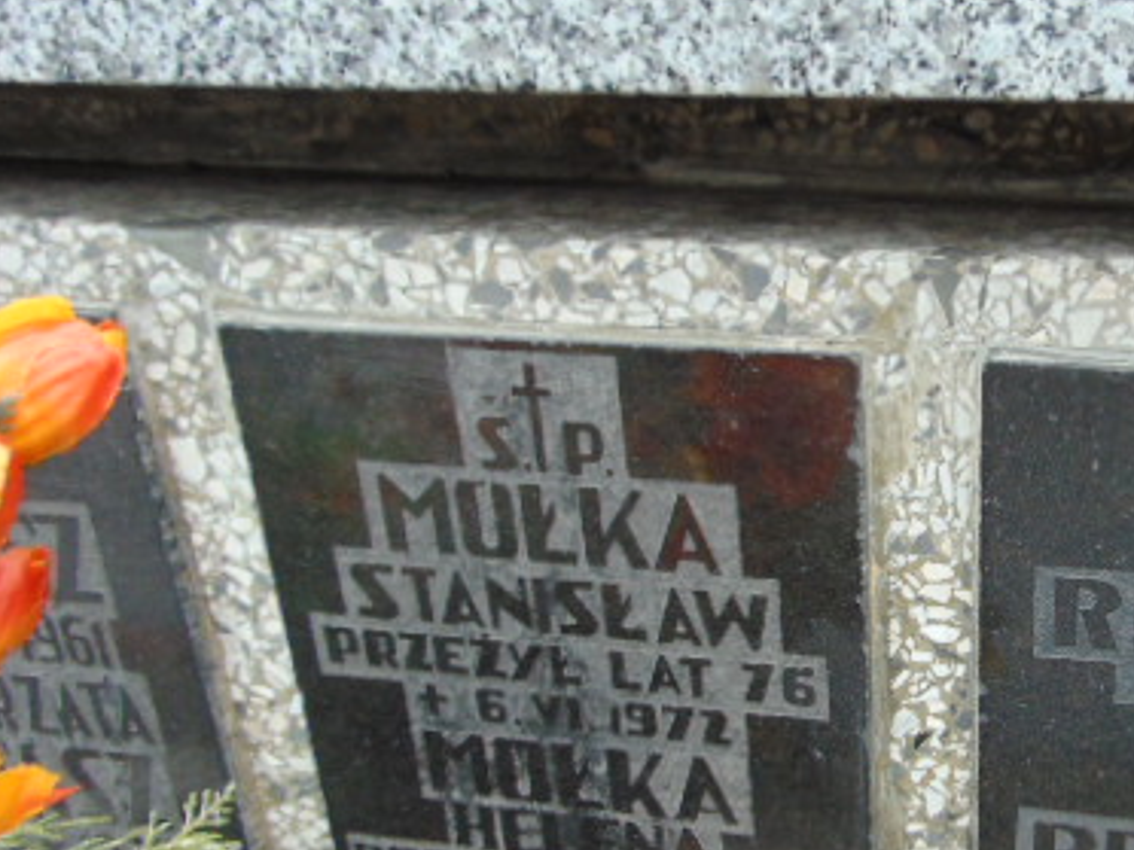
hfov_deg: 41.4
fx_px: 1409
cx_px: 957
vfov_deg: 32.9
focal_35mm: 43
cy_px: 640
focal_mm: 4.5
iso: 100
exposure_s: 1/60
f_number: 3
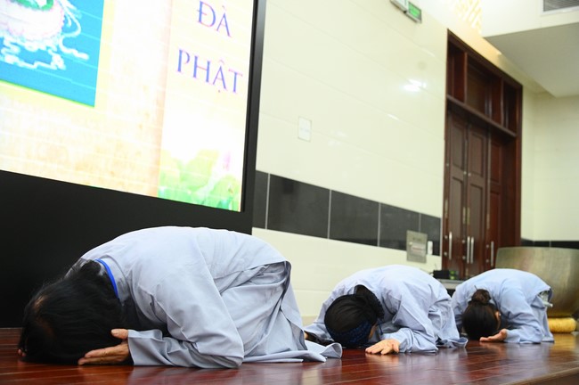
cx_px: 290
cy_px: 192
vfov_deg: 29.2
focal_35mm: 46
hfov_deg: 42.8
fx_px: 739
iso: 5000
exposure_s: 1/160
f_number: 4
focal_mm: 46
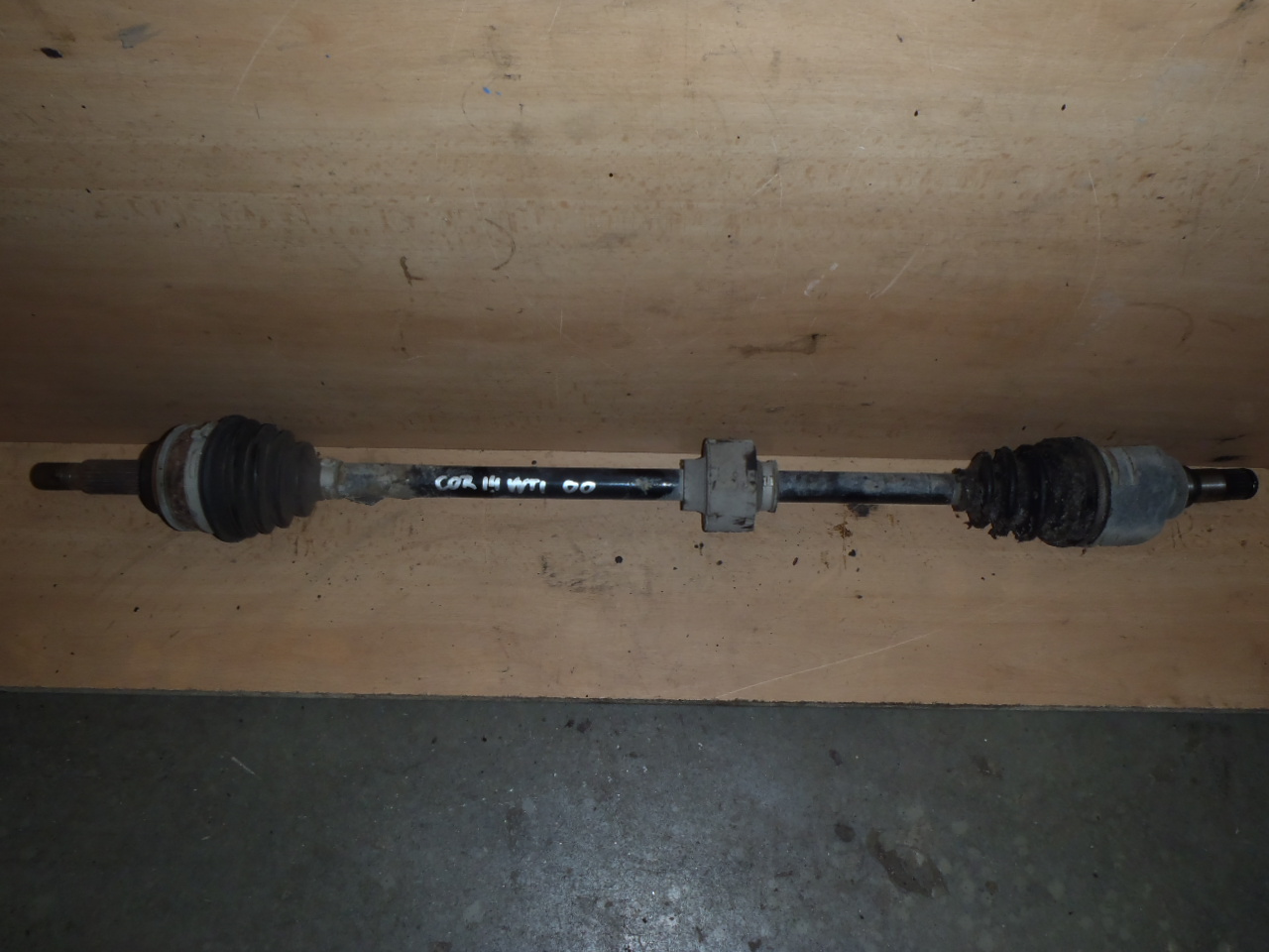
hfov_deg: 63.4
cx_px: 634
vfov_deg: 49.7
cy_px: 476
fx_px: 1026
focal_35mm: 28
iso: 100
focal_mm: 5
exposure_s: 1/30
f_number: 3.9
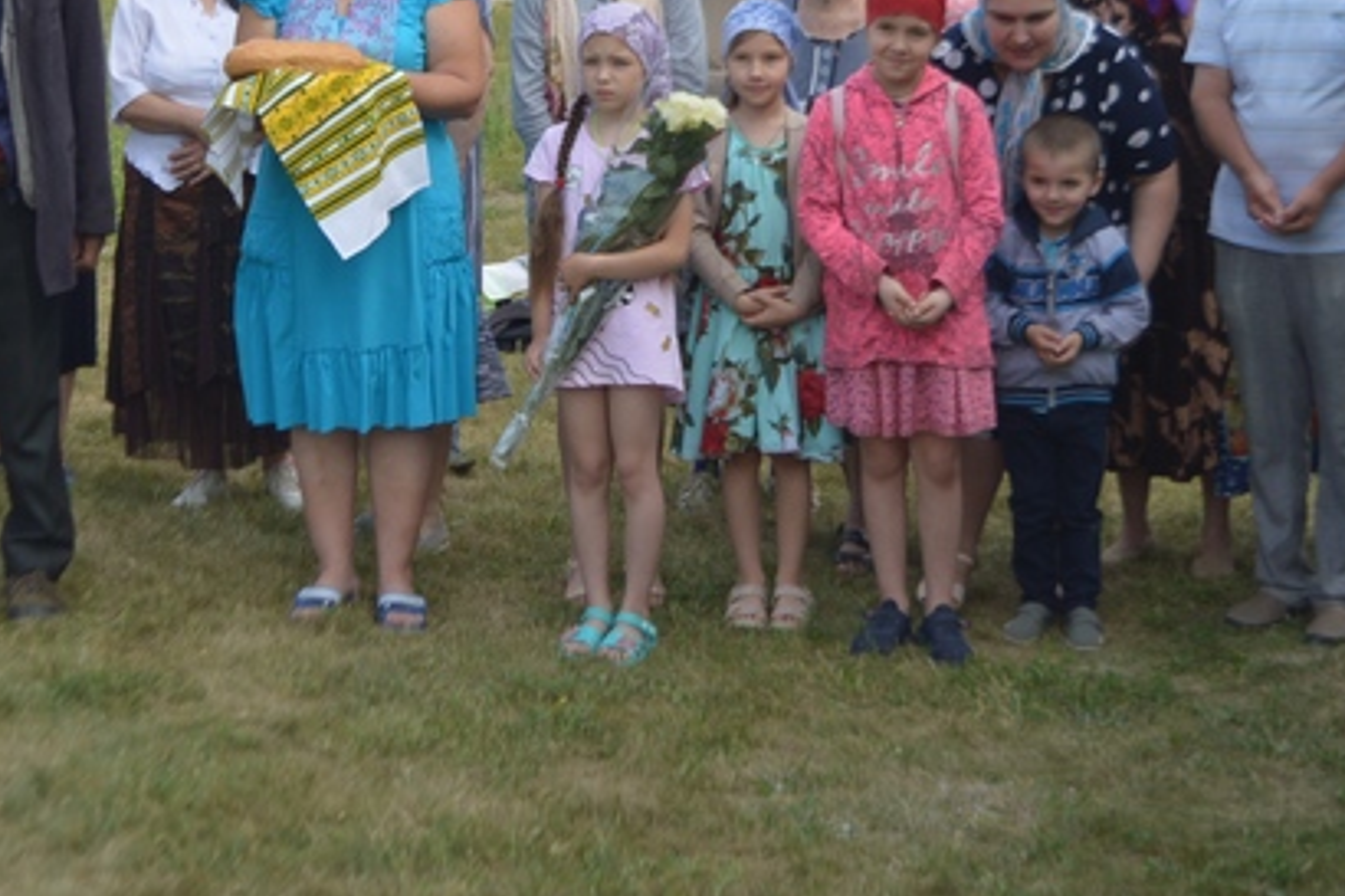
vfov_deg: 17.0
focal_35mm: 79
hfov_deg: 25.7
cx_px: 551
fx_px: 2949
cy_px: 75
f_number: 4
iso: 100
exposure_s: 1/500
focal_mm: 27
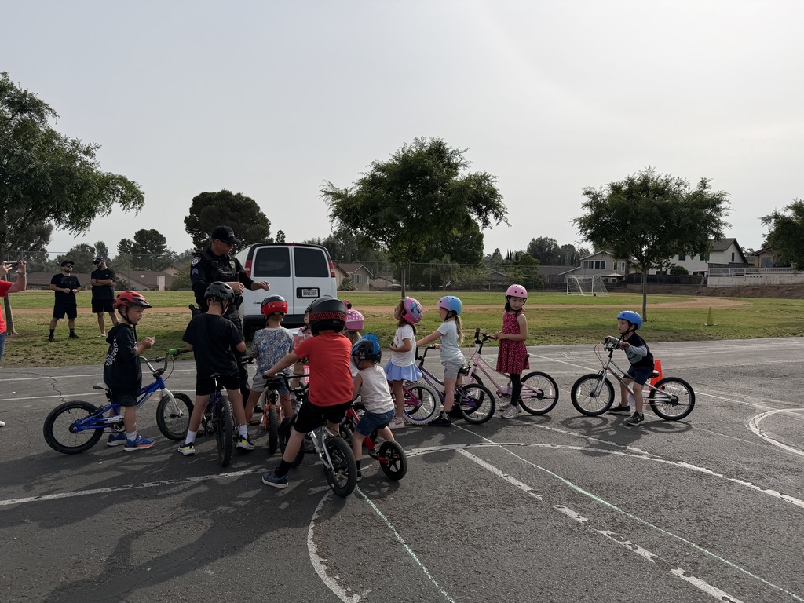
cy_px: 302
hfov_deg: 71.6
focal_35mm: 24
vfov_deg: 56.8
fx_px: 557
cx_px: 402
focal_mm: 6.76
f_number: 1.78
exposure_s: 1/9091
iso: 80
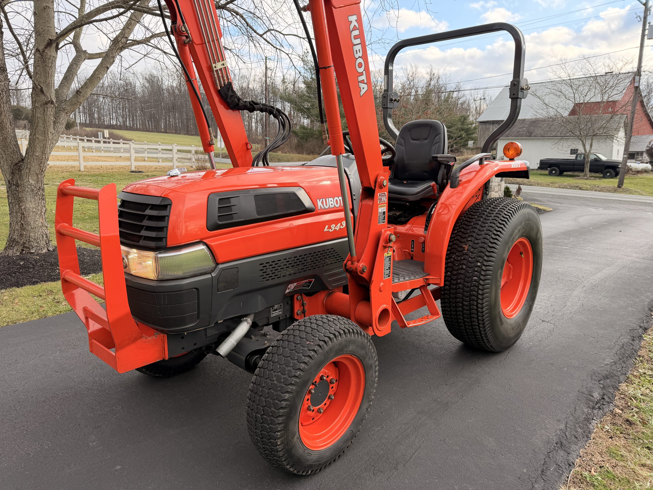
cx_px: 326
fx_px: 453
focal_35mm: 24
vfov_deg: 56.8
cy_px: 245
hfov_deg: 71.6
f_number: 1.78
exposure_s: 1/602
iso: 100
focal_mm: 6.76
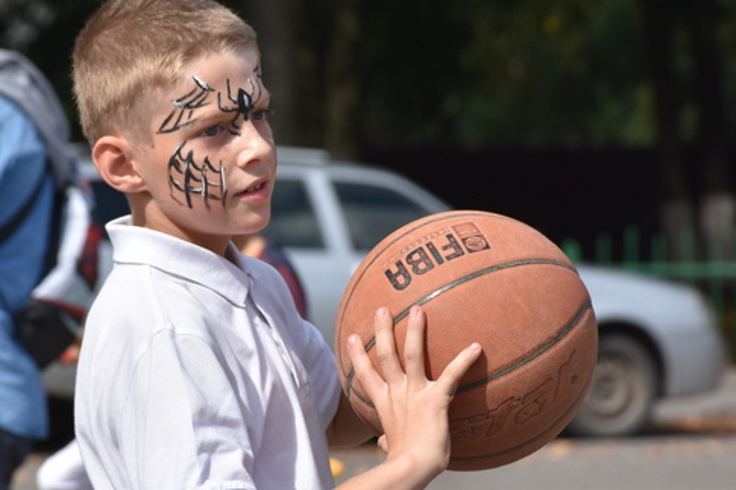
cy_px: 287
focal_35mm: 325
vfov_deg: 4.2
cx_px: 313
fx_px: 6642
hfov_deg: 6.3
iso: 250
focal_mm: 140
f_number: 8
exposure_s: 1/1000
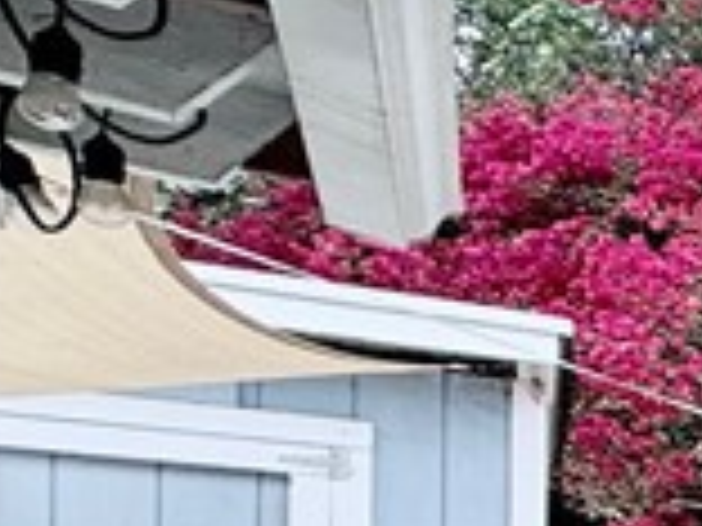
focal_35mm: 92
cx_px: 2160
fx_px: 1866
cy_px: 805
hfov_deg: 11.2
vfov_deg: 14.8
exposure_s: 1/260
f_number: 2.2
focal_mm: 2.22
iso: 50
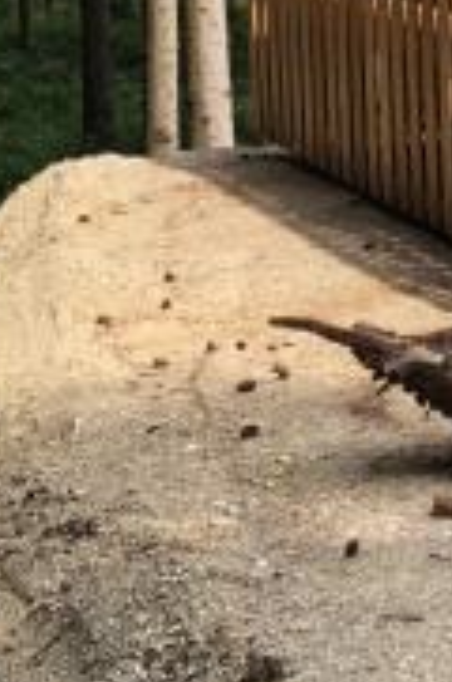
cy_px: 4
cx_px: 1394
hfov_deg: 8.6
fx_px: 2439
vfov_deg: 15.6
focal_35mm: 129
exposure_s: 1/457
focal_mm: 3.99
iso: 20
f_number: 1.8
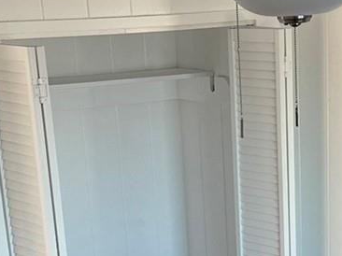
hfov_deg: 18.6
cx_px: 264
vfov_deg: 13.4
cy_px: 373
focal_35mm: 105
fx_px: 1037
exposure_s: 1/121
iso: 100
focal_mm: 6.86
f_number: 1.78
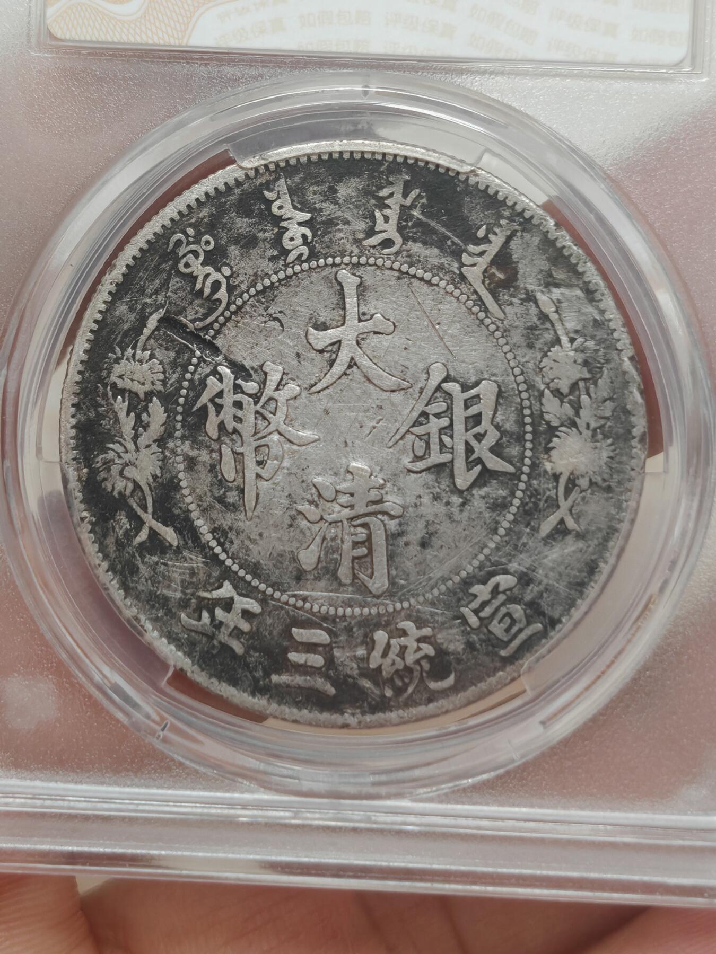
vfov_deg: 20.7
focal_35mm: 95
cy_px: 477
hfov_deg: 15.6
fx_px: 2620
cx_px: 358
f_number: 1.6
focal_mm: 7.62
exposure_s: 1/110
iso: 80
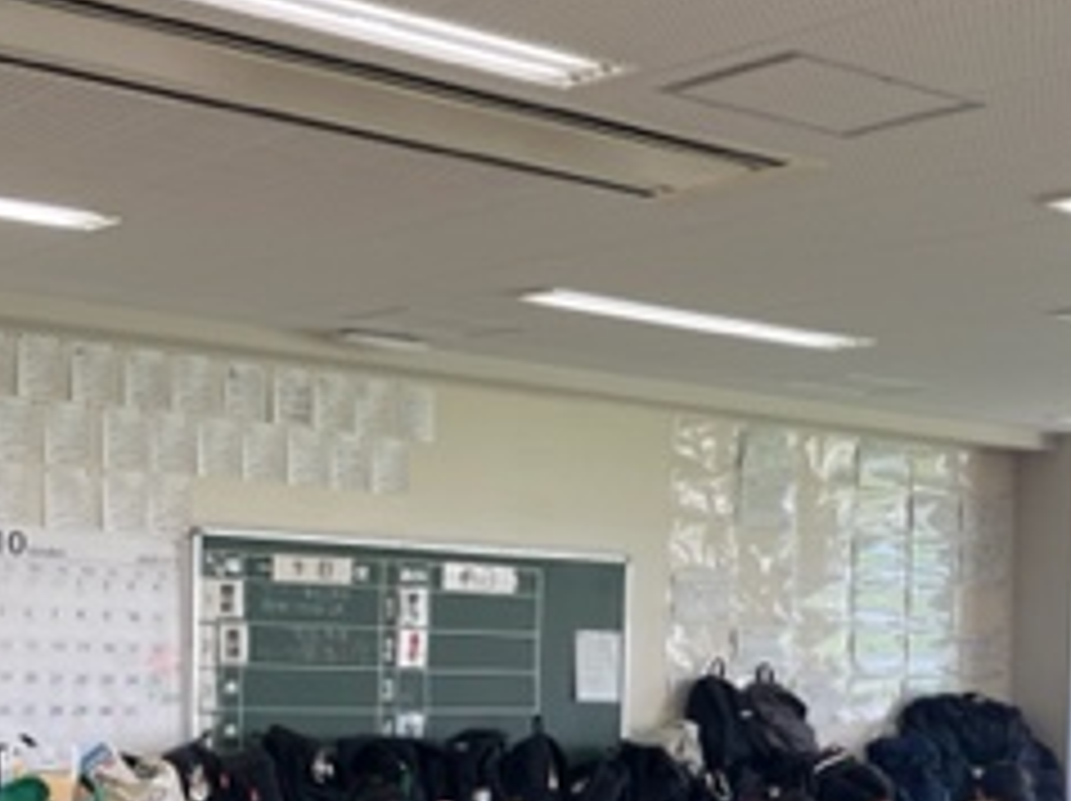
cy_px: 760
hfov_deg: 26.0
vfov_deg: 20.4
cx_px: 1130
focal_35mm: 70
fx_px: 2164
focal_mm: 4.2
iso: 40
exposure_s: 1/100
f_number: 1.6
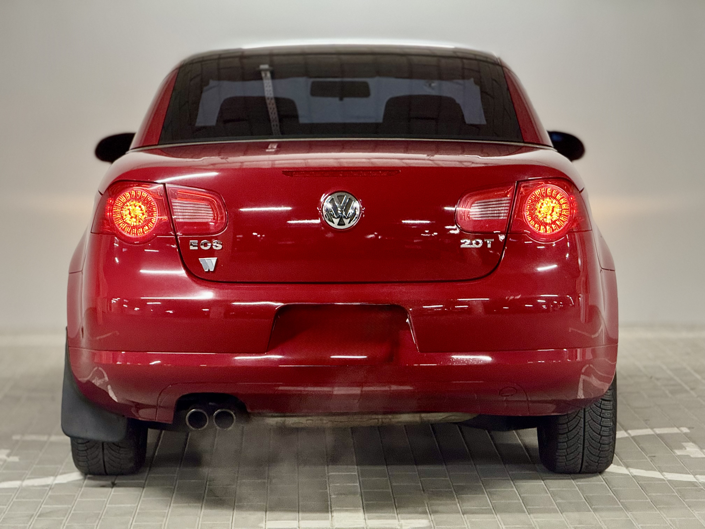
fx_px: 2444
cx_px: 352
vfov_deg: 12.3
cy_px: 264
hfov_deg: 16.4
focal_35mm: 120
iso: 400
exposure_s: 1/50
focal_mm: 15.66
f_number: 2.8
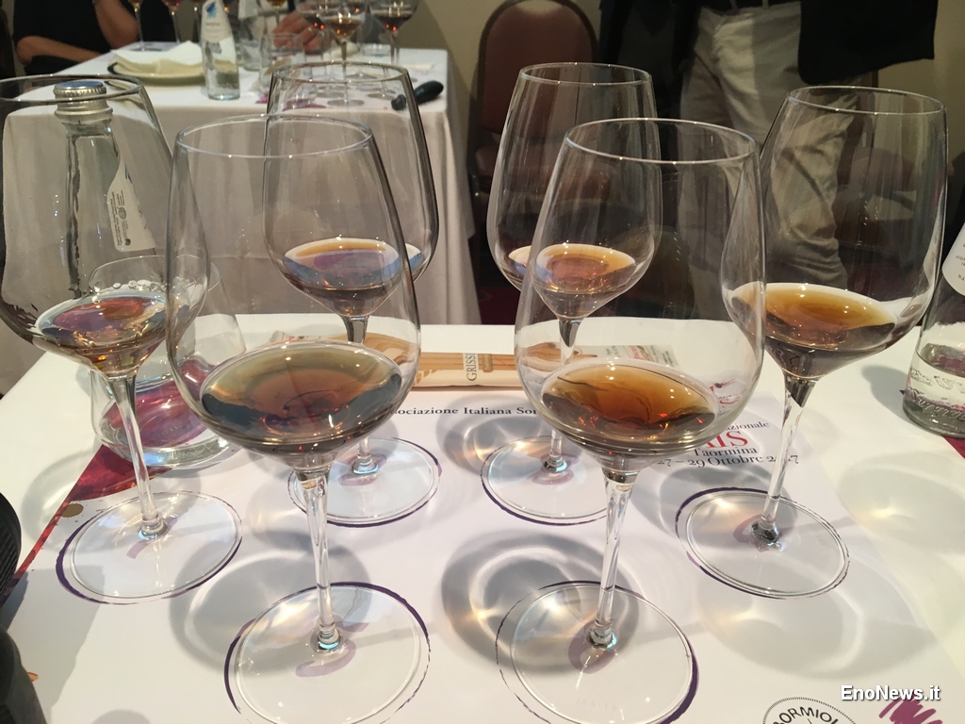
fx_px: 808
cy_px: 362
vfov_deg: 48.2
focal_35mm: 29
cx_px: 482
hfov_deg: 61.7
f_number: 2.2
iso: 100
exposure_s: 1/33
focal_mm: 4.15
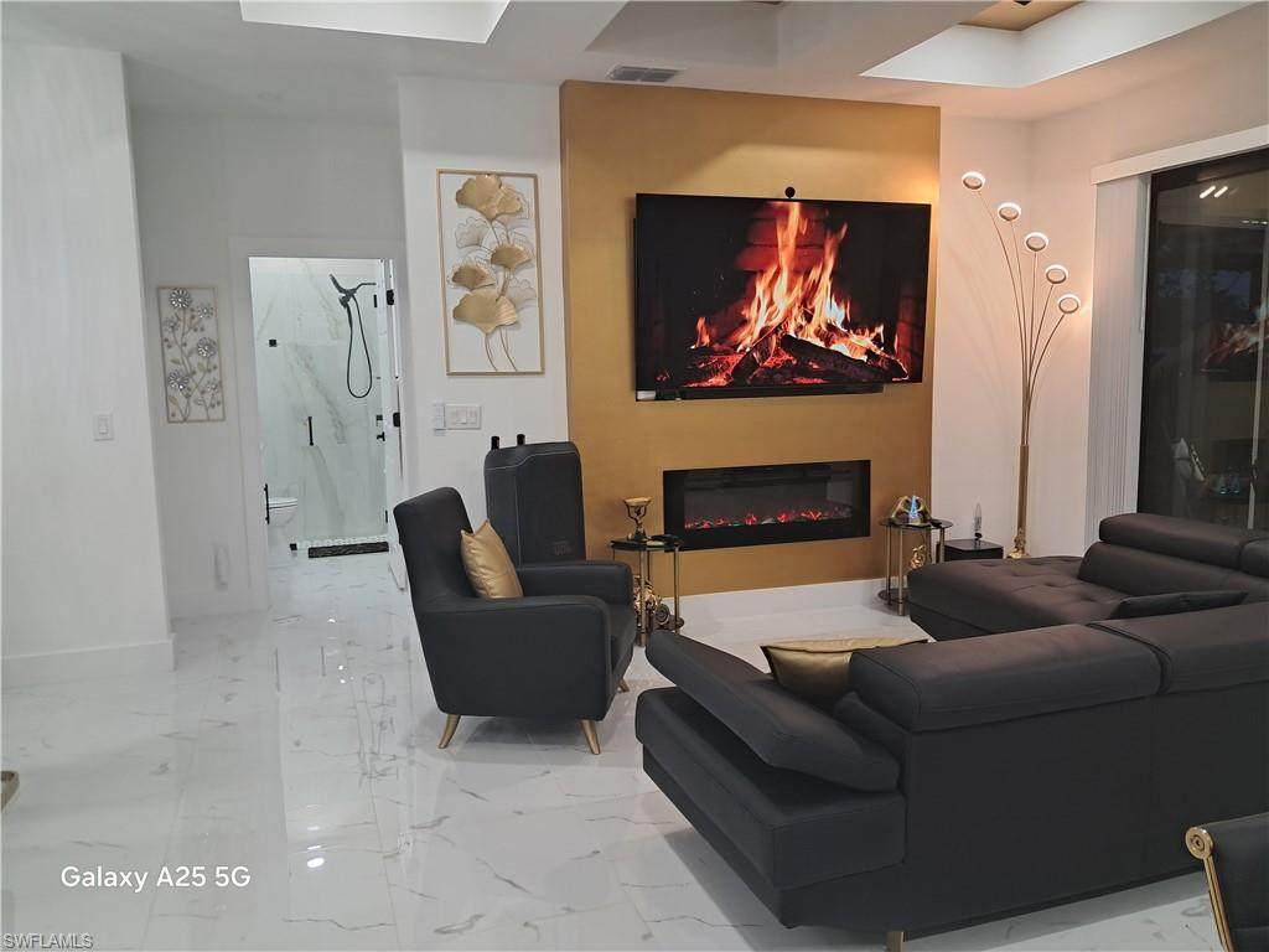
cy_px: 476
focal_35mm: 27
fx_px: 990
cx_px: 634
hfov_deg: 65.3
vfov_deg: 51.4
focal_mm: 4
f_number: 1.8
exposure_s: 1/30
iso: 160
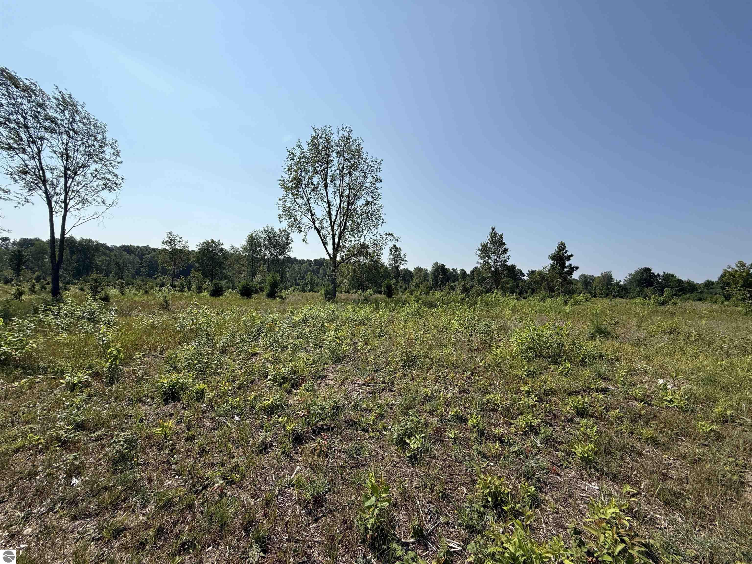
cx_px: 376
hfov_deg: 102.1
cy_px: 282
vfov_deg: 85.7
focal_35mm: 14
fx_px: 304
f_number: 2.2
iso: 20
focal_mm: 2.22
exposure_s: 1/1497
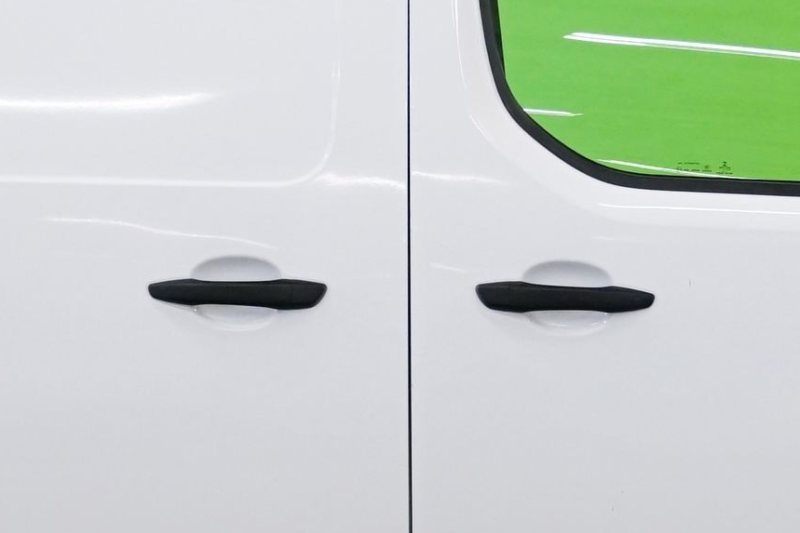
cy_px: 314
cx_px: 383
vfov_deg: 6.0
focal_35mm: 229
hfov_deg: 9.0
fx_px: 5089
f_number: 4
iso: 2000
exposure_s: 1/60
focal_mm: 50
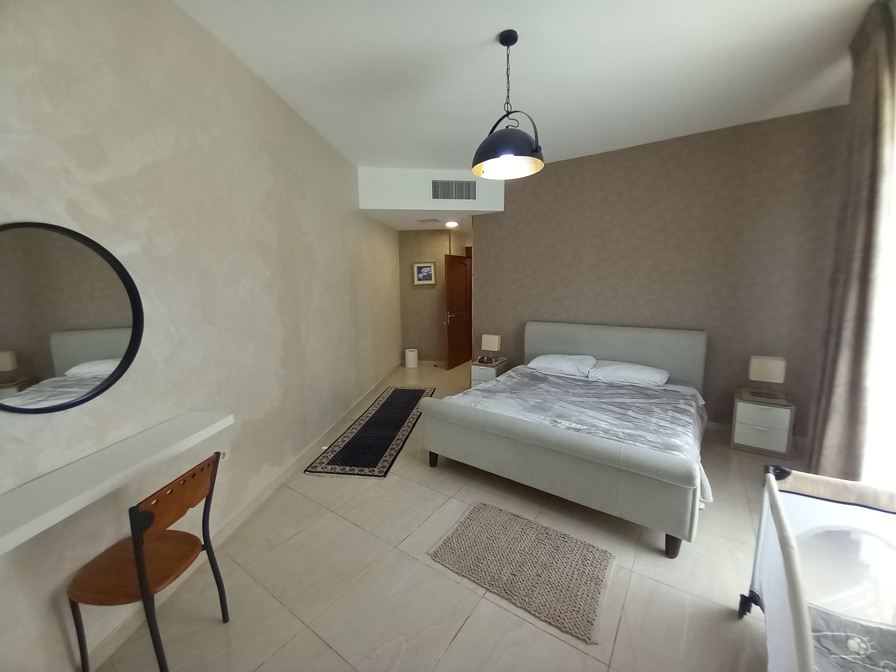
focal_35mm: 13
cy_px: 336
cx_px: 448
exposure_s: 1/50
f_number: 2.2
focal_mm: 1.13
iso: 80
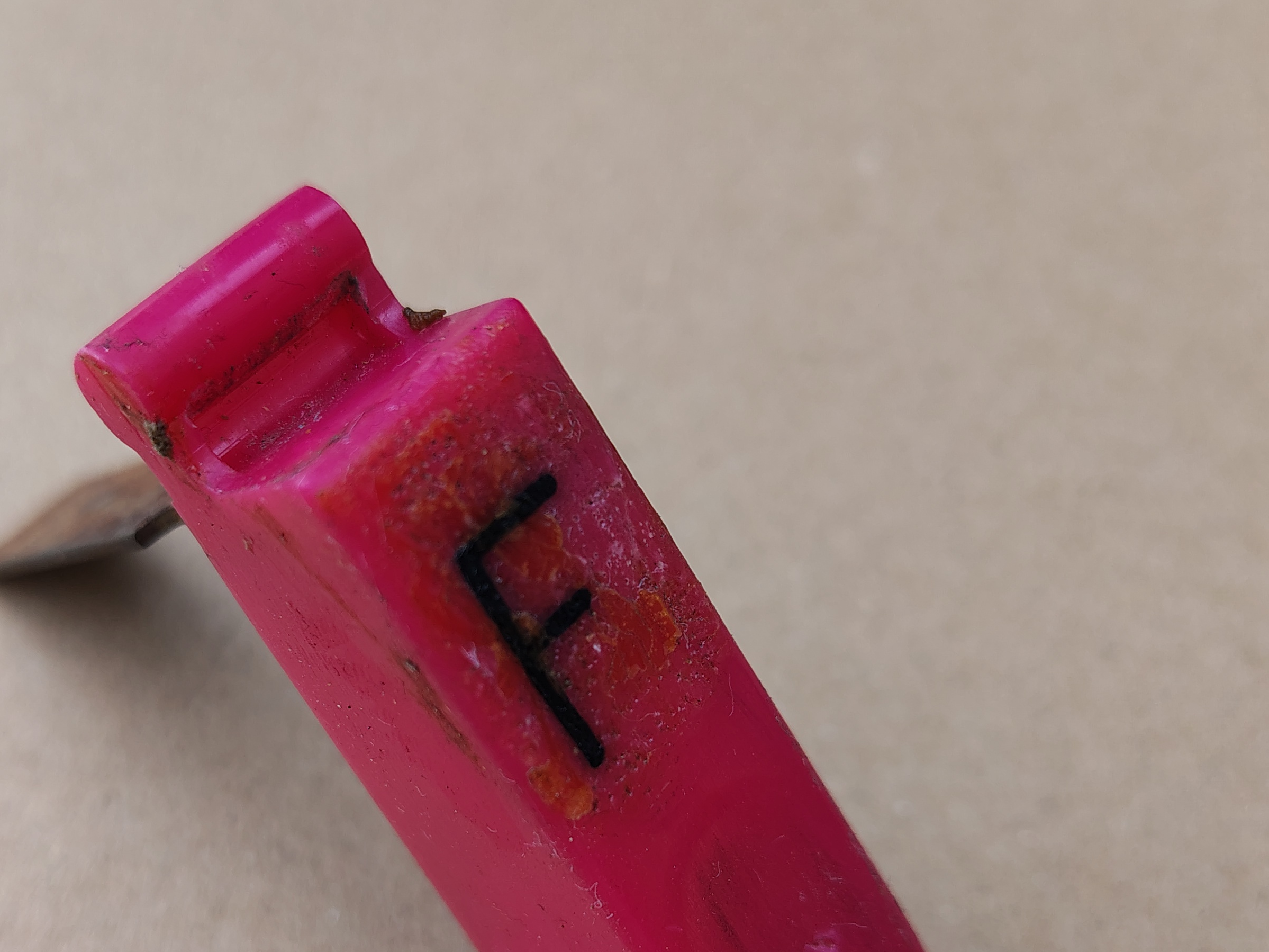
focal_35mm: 41
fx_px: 1503
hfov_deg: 45.5
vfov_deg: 34.7
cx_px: 491
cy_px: 656
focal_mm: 5.56
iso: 100
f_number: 1.8
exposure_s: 1/532
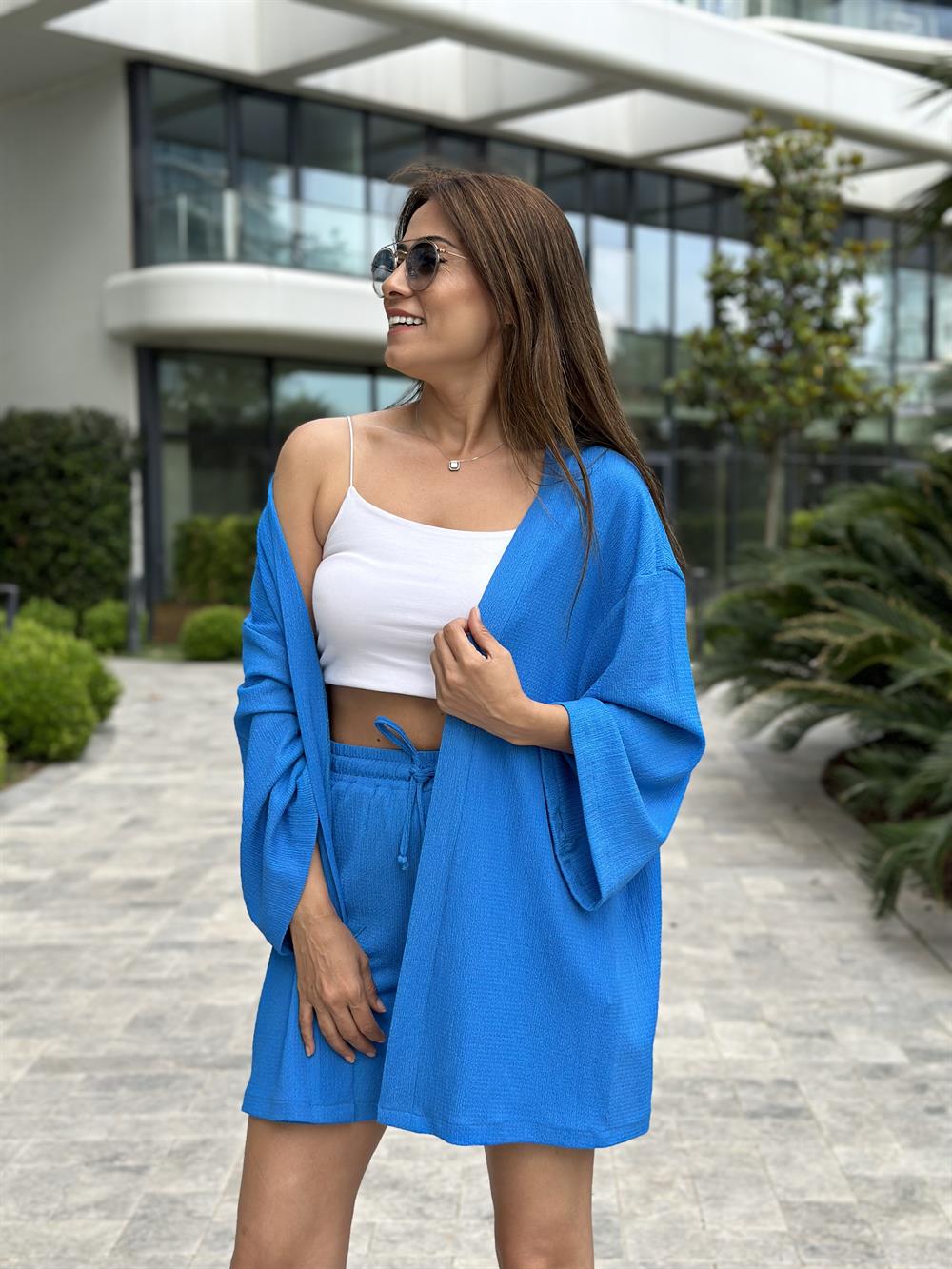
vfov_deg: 39.7
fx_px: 1760
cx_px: 476
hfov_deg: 30.3
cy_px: 634
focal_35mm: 48
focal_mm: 6.86
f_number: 1.78
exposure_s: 1/571
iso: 80
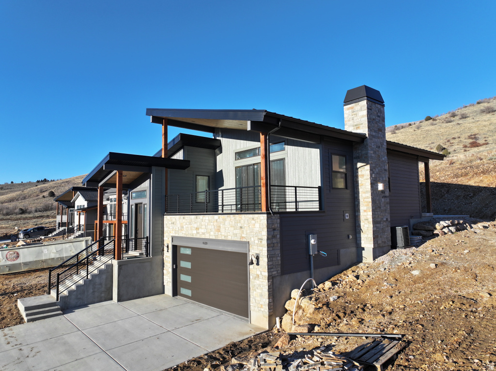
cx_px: 248
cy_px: 186
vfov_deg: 56.8
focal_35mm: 24
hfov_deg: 71.6
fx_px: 344
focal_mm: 12.29
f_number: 2.8
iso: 100
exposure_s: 1/800
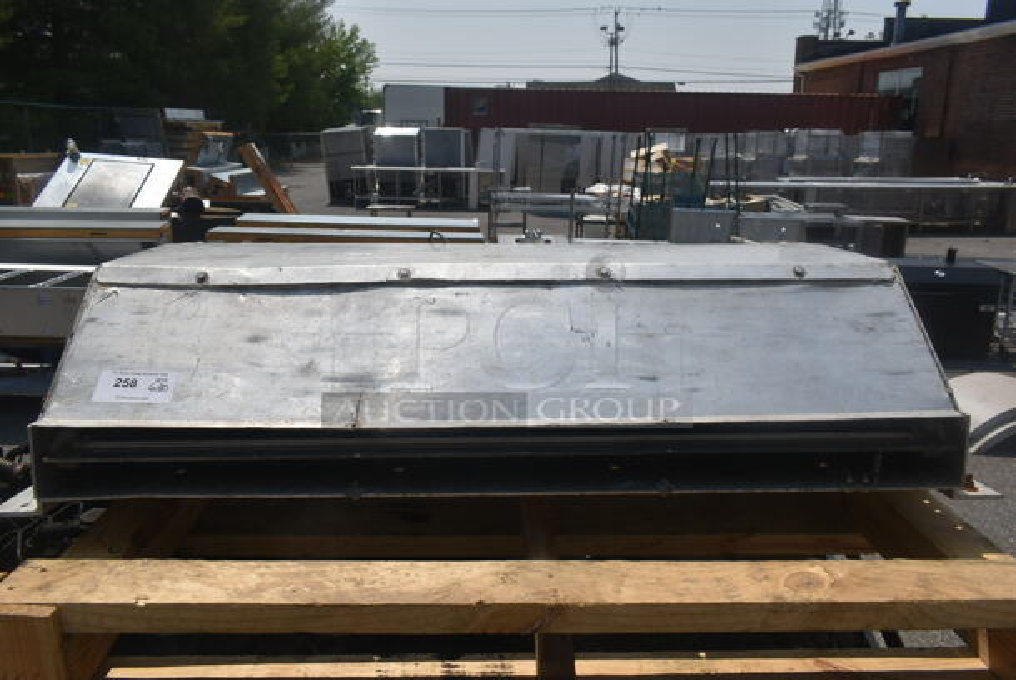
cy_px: 340
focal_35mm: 27
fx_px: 763
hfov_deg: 67.3
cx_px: 508
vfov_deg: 48.0
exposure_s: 1/1000
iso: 200
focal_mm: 18
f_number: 9
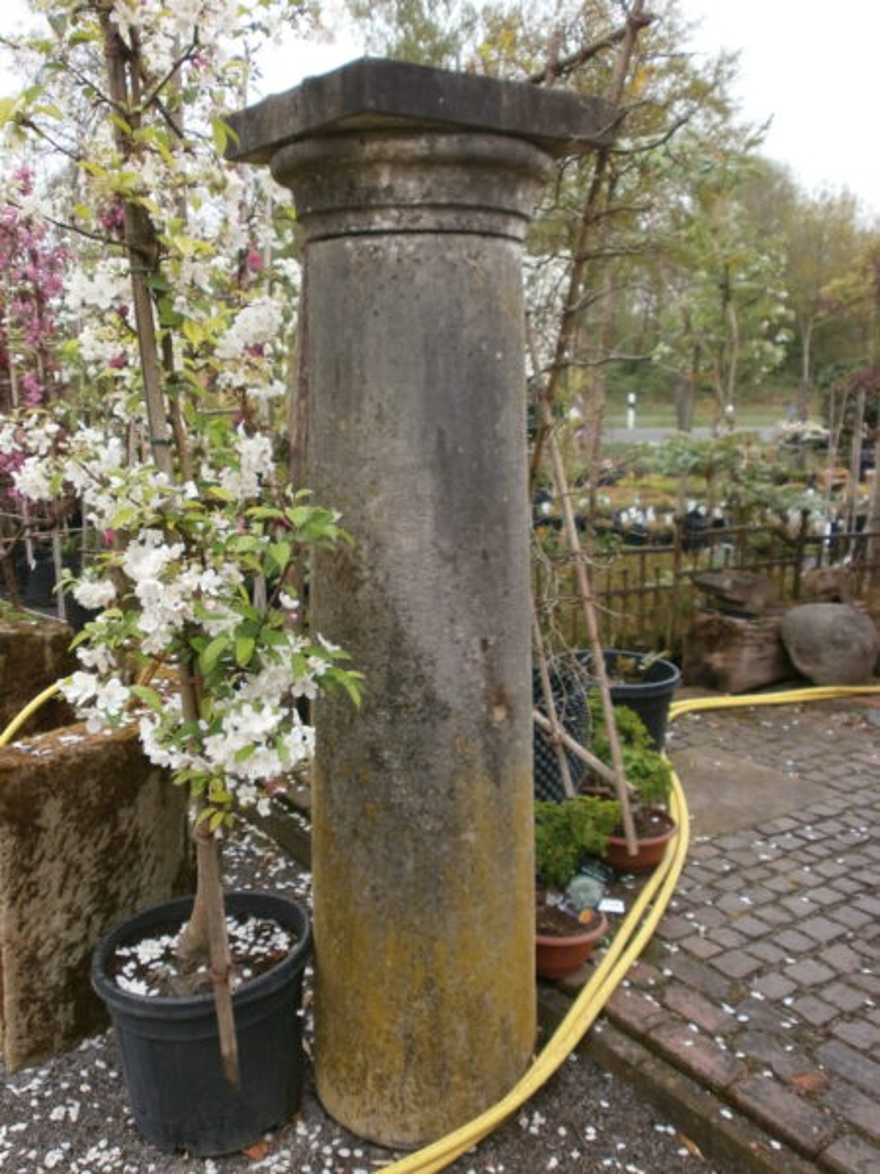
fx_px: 1085
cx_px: 440
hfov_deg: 44.2
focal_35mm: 32
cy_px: 587
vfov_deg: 56.8
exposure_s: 1/125
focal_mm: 5.8
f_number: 3.1
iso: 100
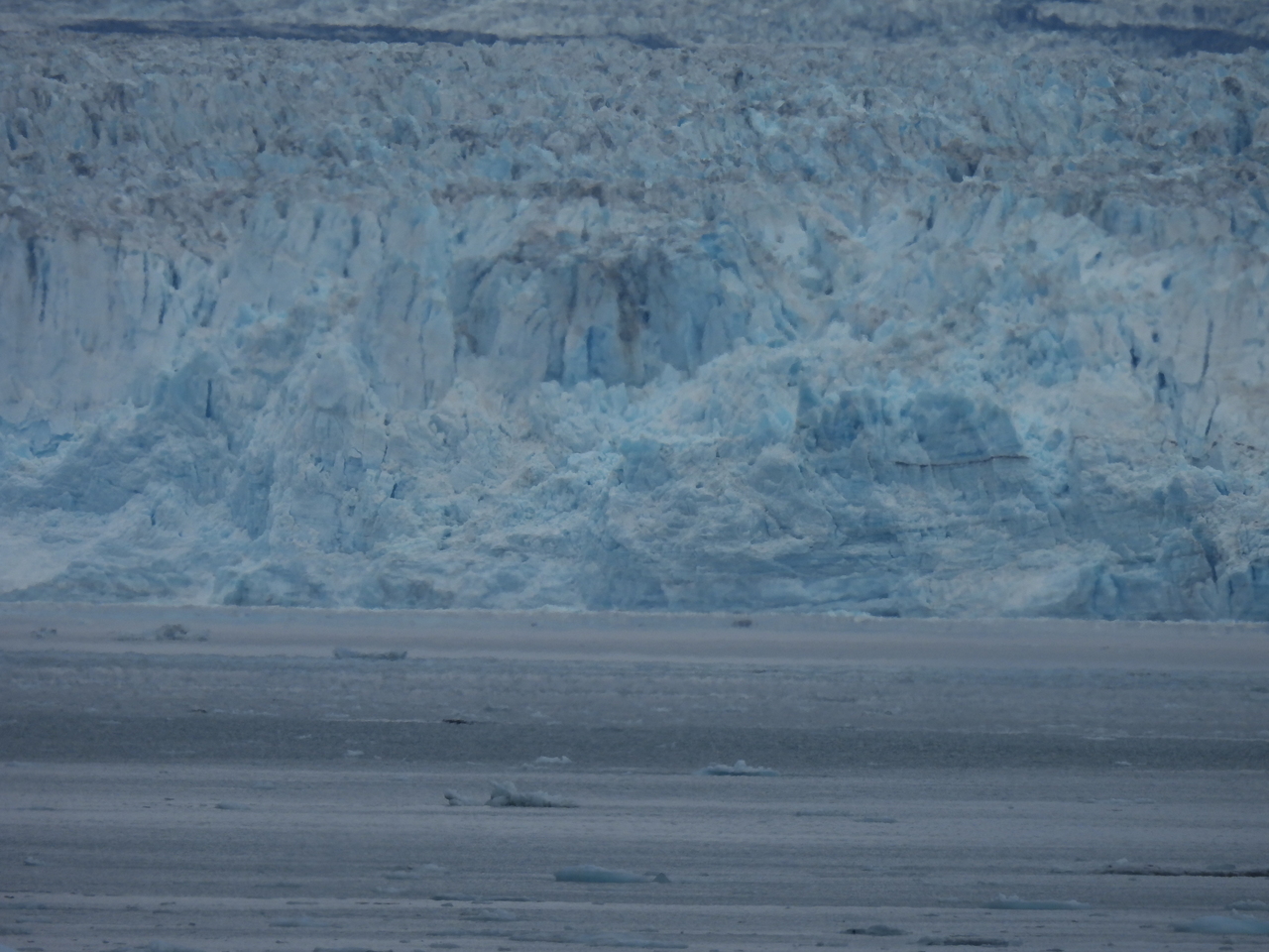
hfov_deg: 1.7
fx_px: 43991
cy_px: 476
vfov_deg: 1.2
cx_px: 634
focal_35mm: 1200
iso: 100
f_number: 6.3
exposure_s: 1/500
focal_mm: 214
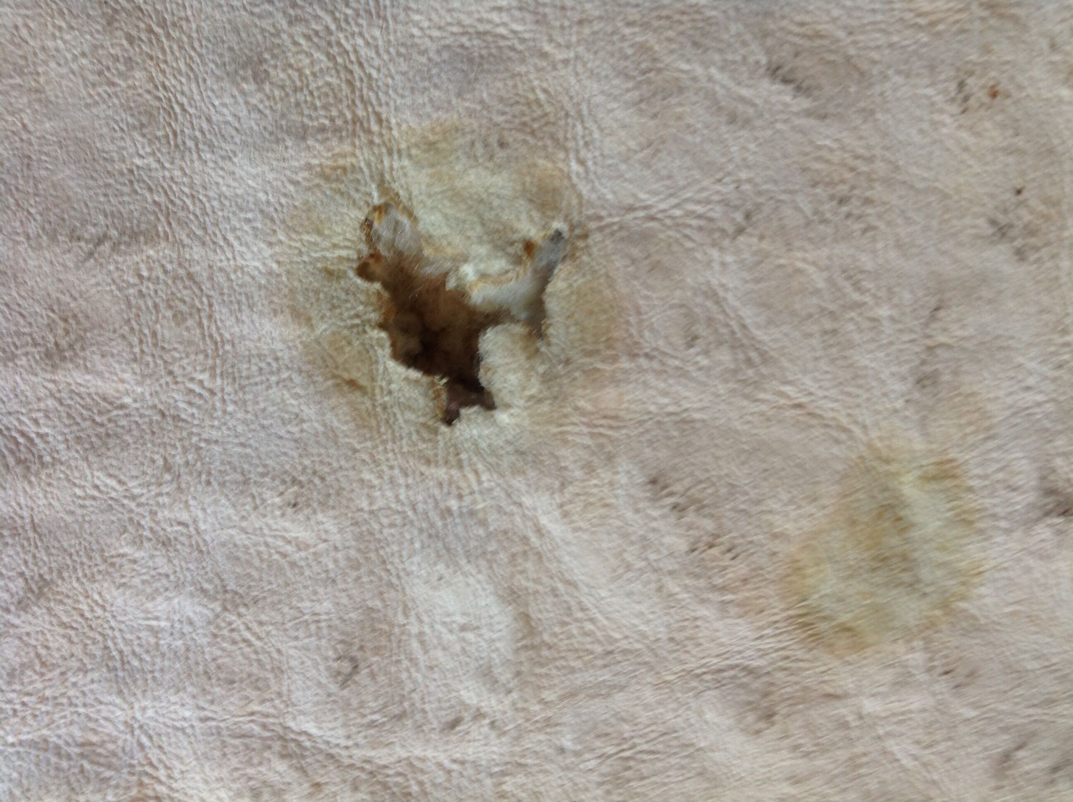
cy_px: 401
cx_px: 536
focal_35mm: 35
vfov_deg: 40.6
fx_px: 1083
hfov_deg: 52.7
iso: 64
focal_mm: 4.28
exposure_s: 1/15
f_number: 2.4
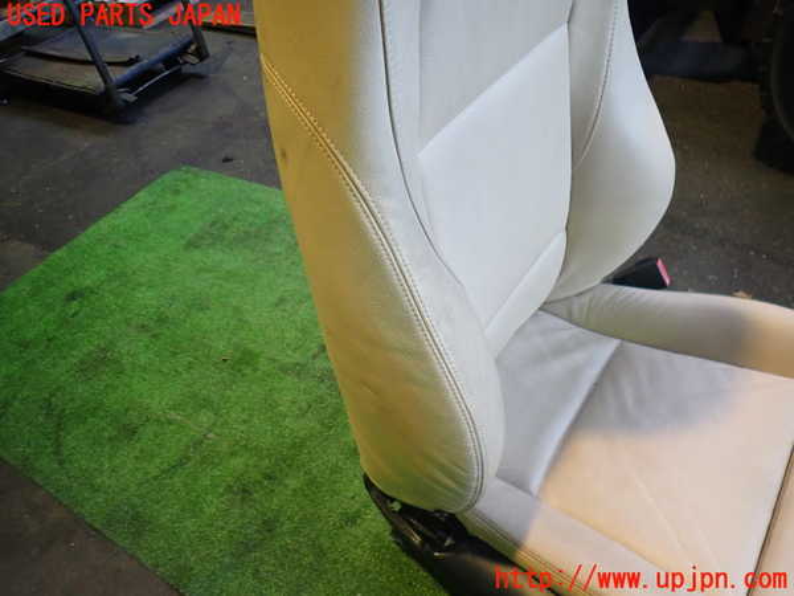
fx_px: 573
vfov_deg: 54.9
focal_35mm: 25
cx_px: 397
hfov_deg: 69.4
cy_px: 298
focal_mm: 4.5
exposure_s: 1/40
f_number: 2
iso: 200
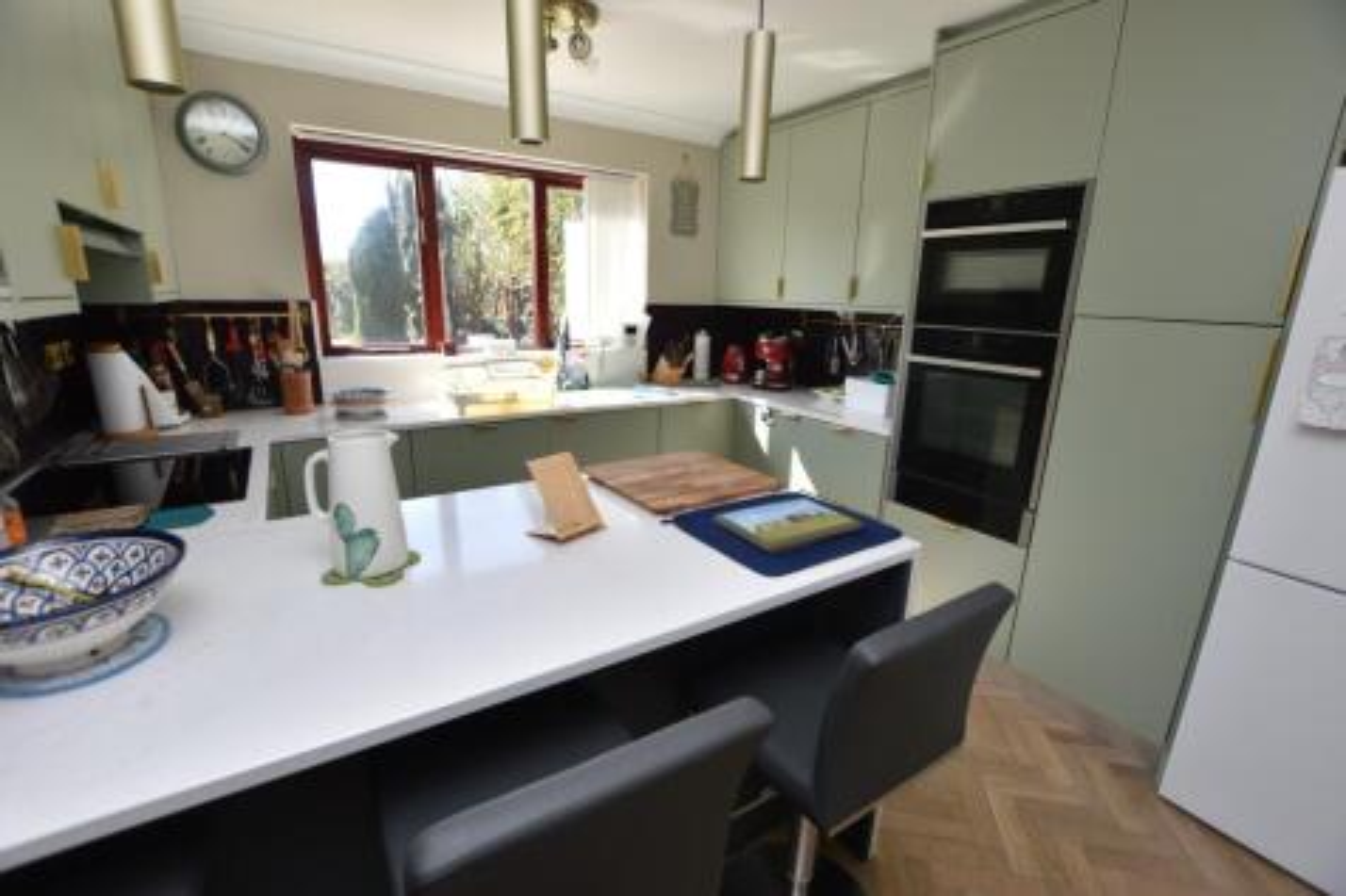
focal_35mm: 15
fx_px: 561
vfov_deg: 77.3
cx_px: 673
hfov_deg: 100.4
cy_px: 448
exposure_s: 1/100
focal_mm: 10
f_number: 5
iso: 100
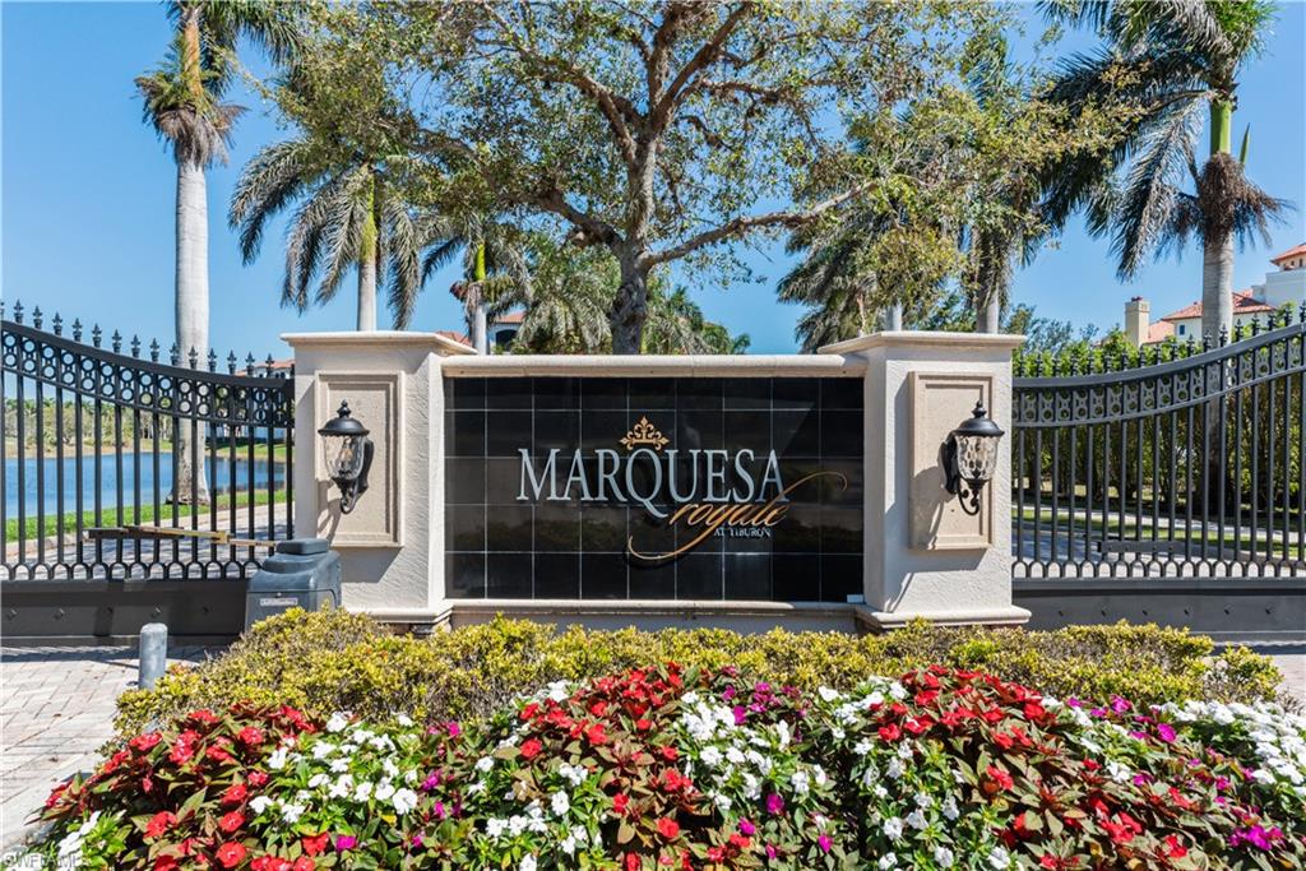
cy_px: 436
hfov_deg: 73.7
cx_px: 653
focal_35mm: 24
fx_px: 871
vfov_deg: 53.1
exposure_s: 1/250
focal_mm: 24
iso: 320
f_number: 9
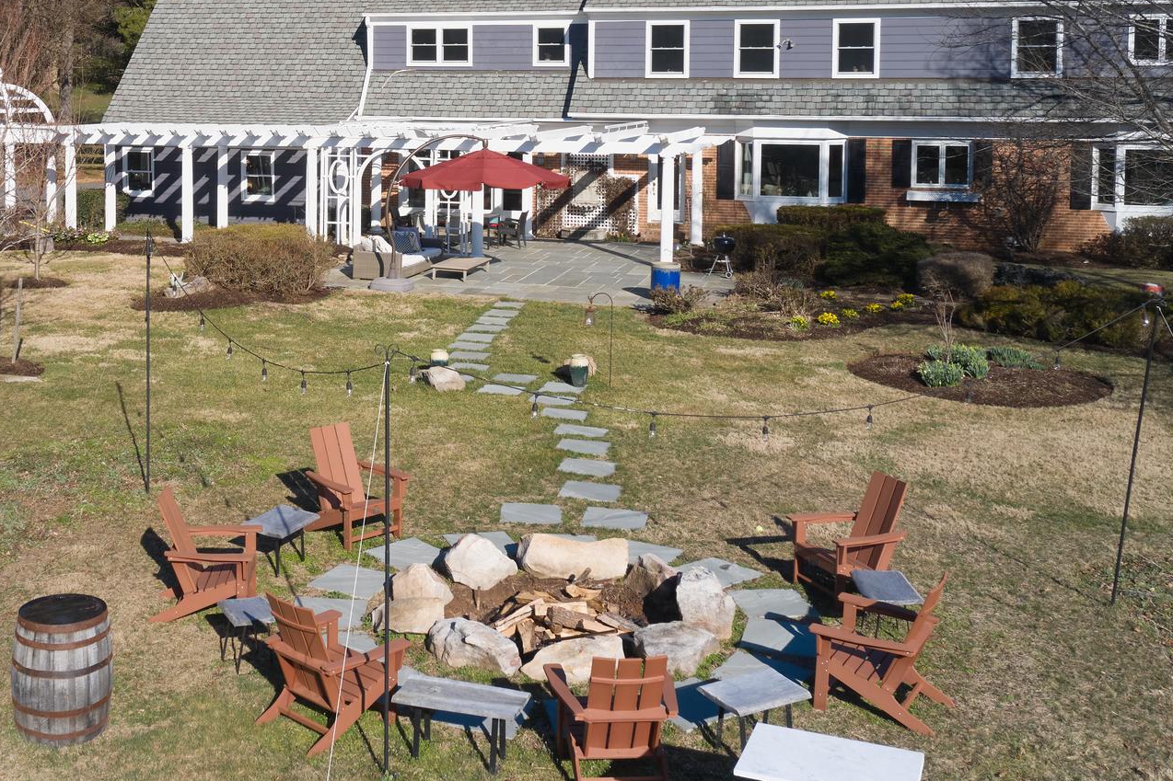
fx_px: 1466
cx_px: 373
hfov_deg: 42.9
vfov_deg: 29.3
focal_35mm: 45
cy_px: 175
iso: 100
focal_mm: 10.26
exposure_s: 1/80
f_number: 5.6
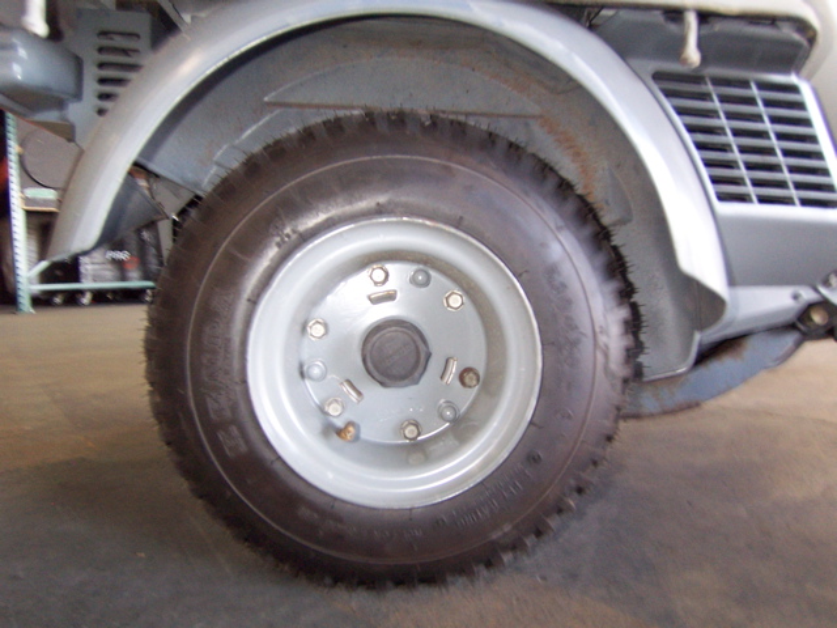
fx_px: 556
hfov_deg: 73.9
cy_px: 314
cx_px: 418
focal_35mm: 23
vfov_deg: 58.9
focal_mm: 3.8
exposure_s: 1/30
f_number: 2.8
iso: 200
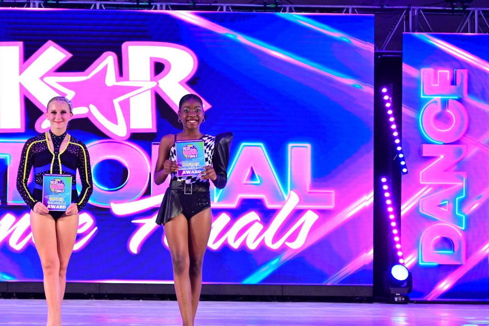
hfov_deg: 20.1
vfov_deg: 13.5
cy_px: 160
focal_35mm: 101
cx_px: 144
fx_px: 1372
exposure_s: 1/1000
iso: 4000
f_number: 3.2
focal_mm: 70
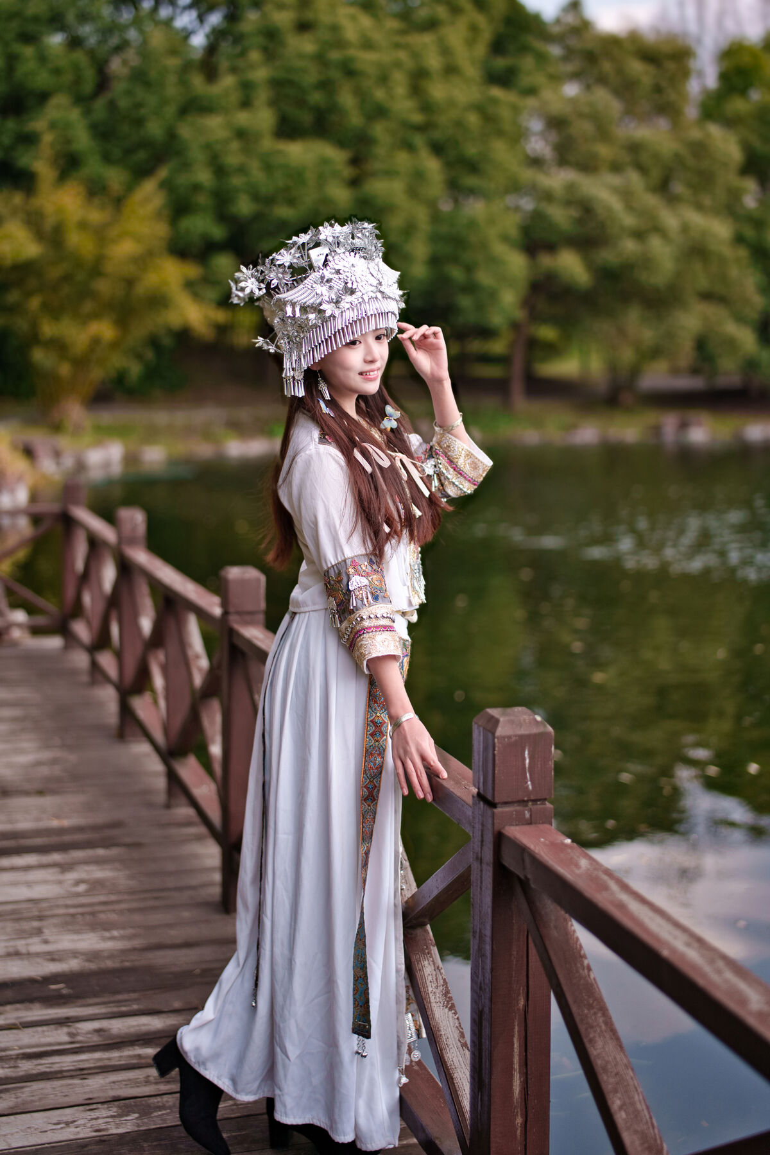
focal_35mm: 50
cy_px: 578
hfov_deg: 27.0
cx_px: 385
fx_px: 1604
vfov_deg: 39.6
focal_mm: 50
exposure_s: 1/6400
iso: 100
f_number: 1.4
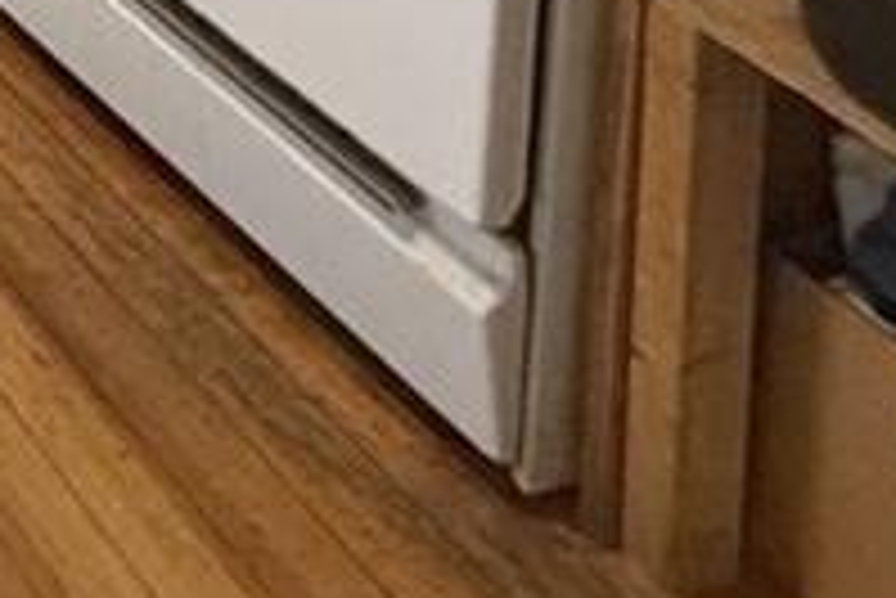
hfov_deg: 18.6
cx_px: -846
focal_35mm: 75
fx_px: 1868
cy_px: -859
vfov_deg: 13.3
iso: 400
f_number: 2.2
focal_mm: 2.22
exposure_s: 1/60
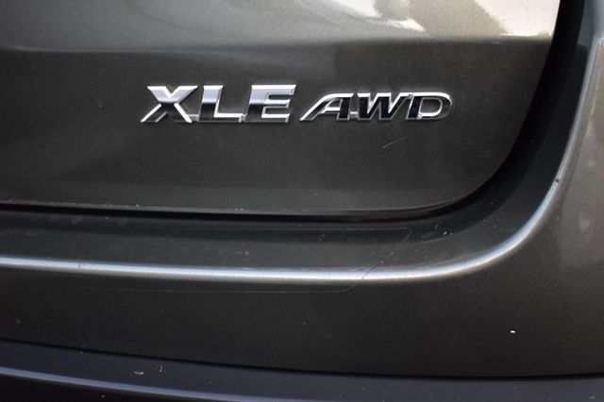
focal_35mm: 36
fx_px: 604
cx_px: 302
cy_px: 201
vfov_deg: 36.8
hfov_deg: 53.2
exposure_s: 1/10
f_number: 4
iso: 1600
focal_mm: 24
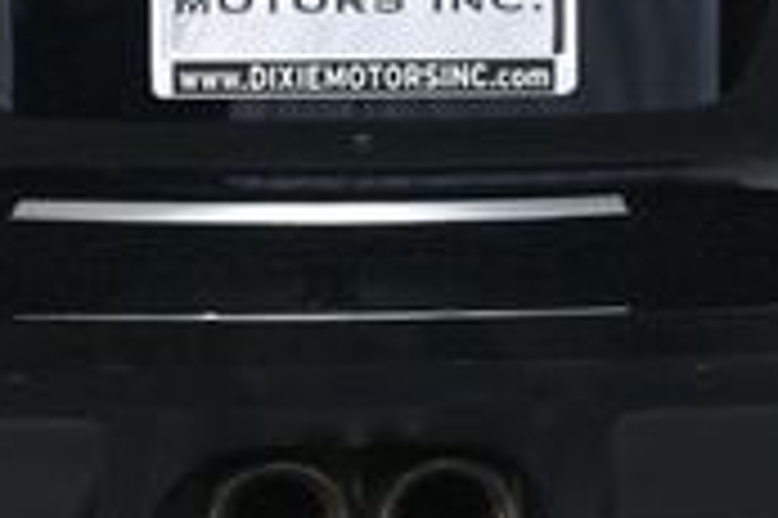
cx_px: 265
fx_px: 3843
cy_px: -153
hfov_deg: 11.5
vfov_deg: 7.6
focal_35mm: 178
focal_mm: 32
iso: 100
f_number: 10
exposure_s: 1/160
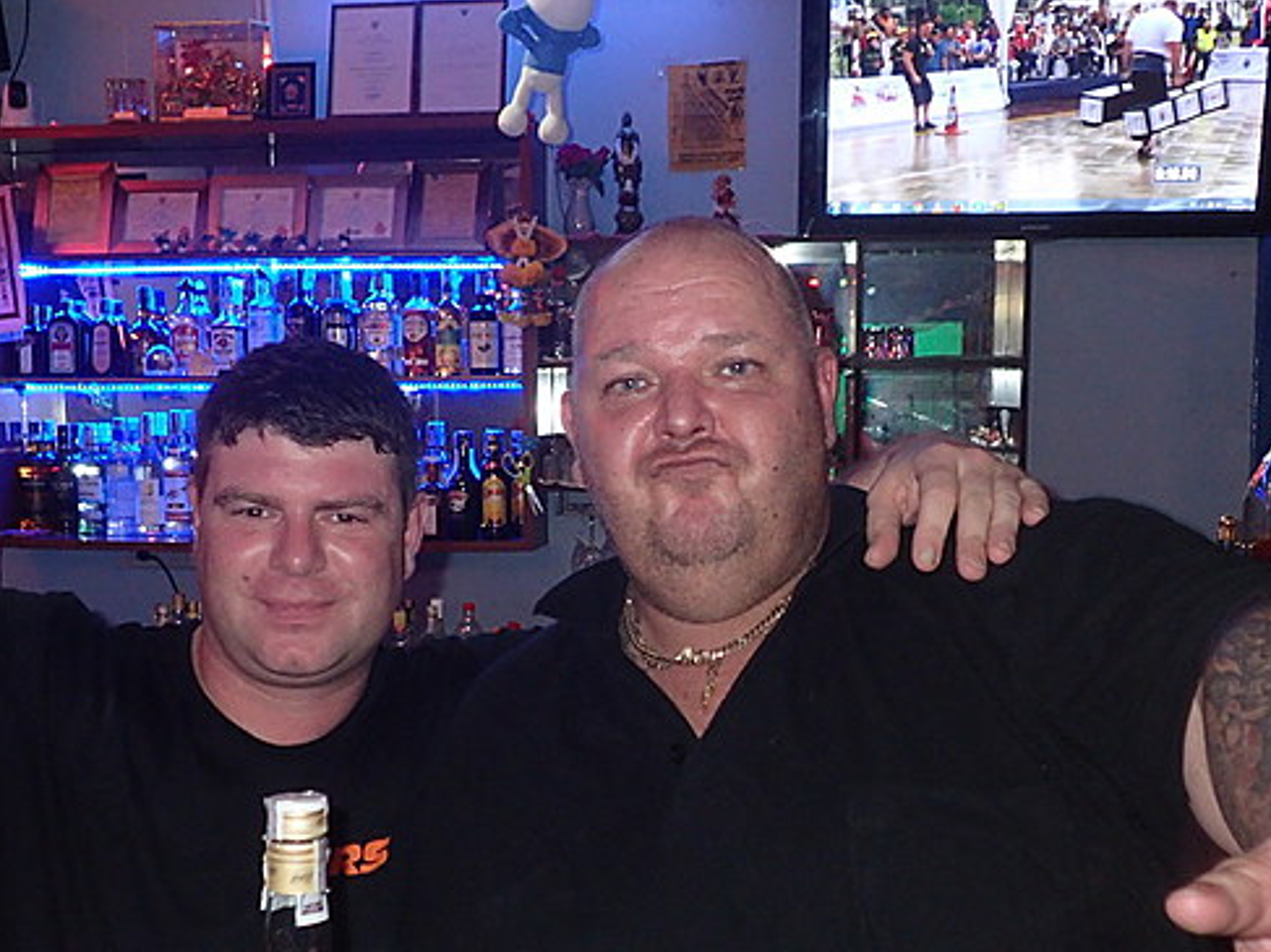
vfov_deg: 31.2
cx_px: 579
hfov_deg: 41.2
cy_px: 649
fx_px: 1689
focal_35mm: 46
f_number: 2.2
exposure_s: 1/30
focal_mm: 5.14
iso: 400
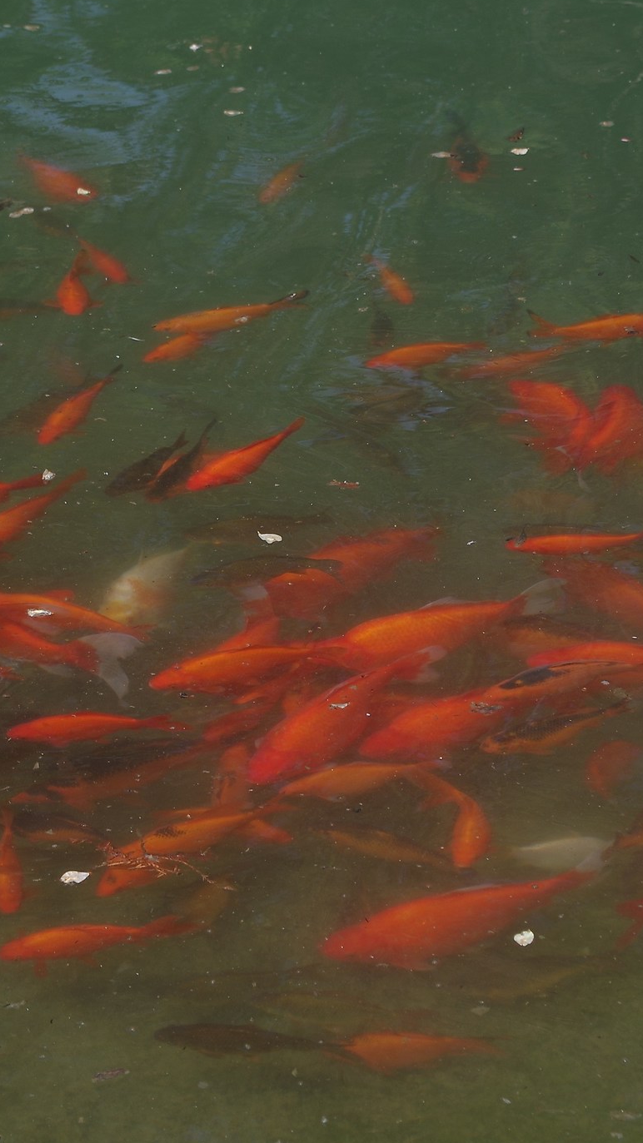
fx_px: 4548
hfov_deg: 8.1
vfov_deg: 14.3
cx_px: 278
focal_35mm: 150
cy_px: 585
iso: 100
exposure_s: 1/100
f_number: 11
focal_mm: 55
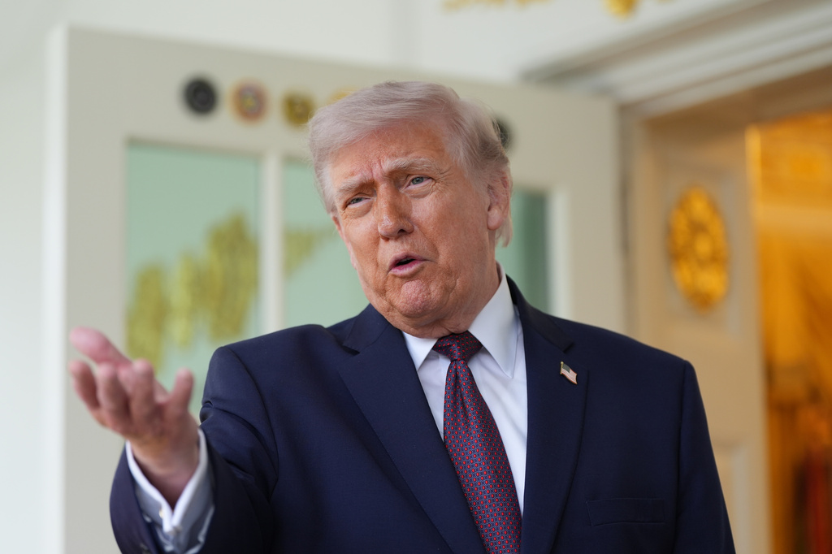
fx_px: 2795
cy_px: 277
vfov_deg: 11.3
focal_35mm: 121
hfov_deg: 16.9
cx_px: 416
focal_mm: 121
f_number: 2.8
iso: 500
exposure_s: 1/500
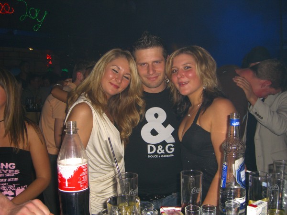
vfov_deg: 37.7
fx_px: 315
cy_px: 108
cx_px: 144
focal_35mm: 38
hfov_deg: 49.0
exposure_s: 1/60
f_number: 2.8
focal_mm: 7.9
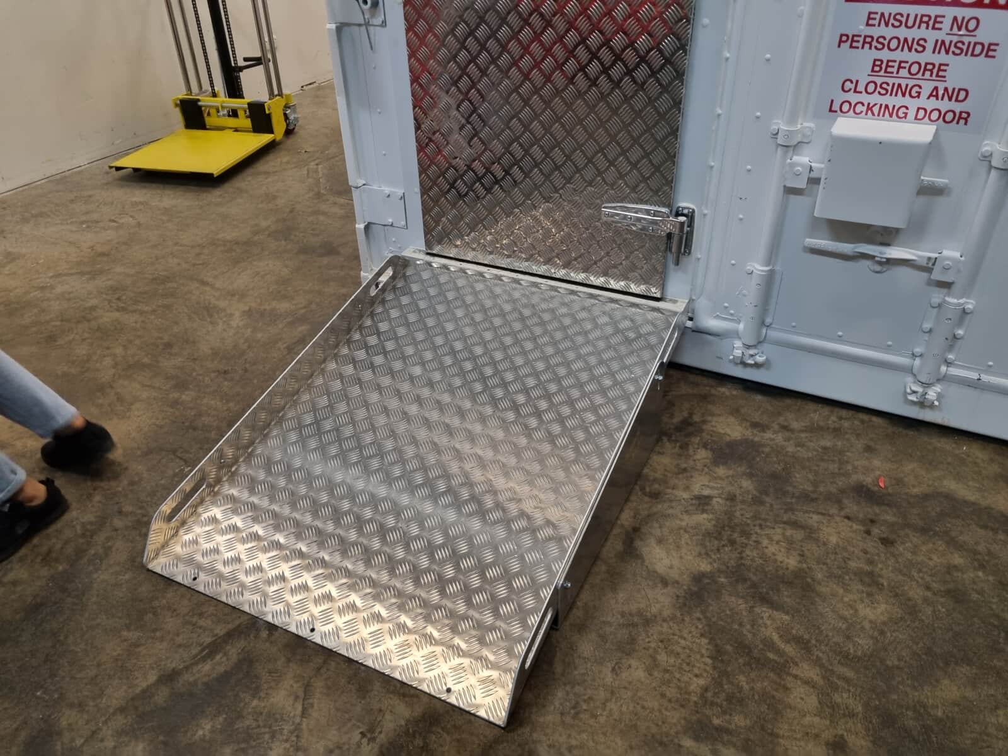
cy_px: 378
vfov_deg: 53.1
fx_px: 757
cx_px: 504
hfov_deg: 67.3
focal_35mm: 26
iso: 500
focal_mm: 5.4
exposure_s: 1/50
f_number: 1.8
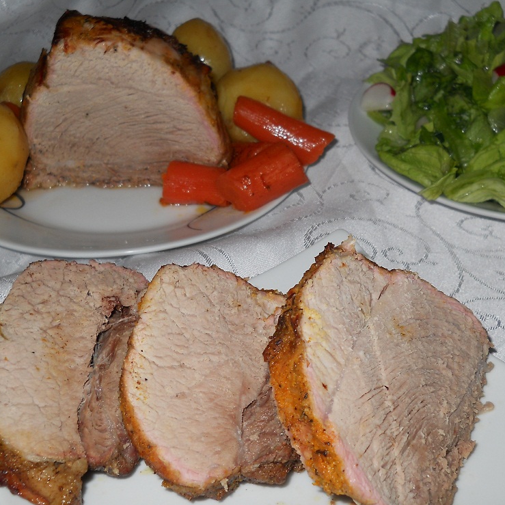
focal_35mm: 49
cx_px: 270
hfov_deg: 34.7
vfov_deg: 34.7
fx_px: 809
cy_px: 252
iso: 80
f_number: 5.5
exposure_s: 1/30
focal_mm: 6.72
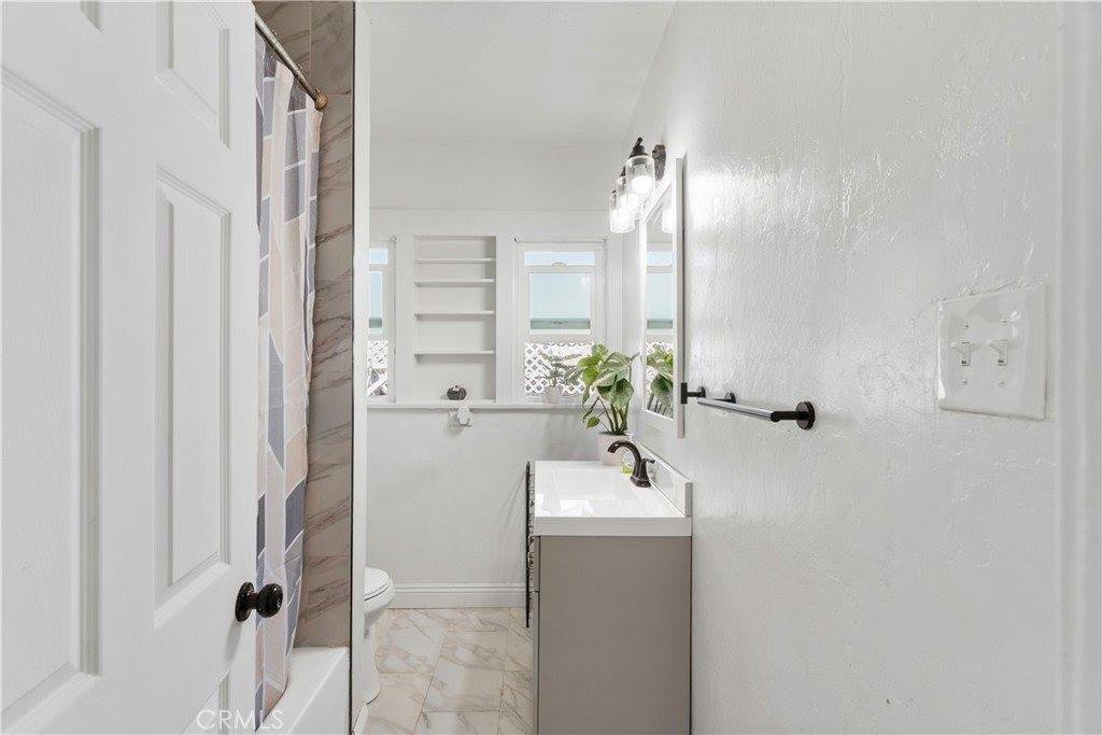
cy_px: 368
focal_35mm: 17
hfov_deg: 93.3
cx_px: 551
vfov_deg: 70.5
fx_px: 520
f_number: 5.6
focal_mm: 17
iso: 400
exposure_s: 1/40
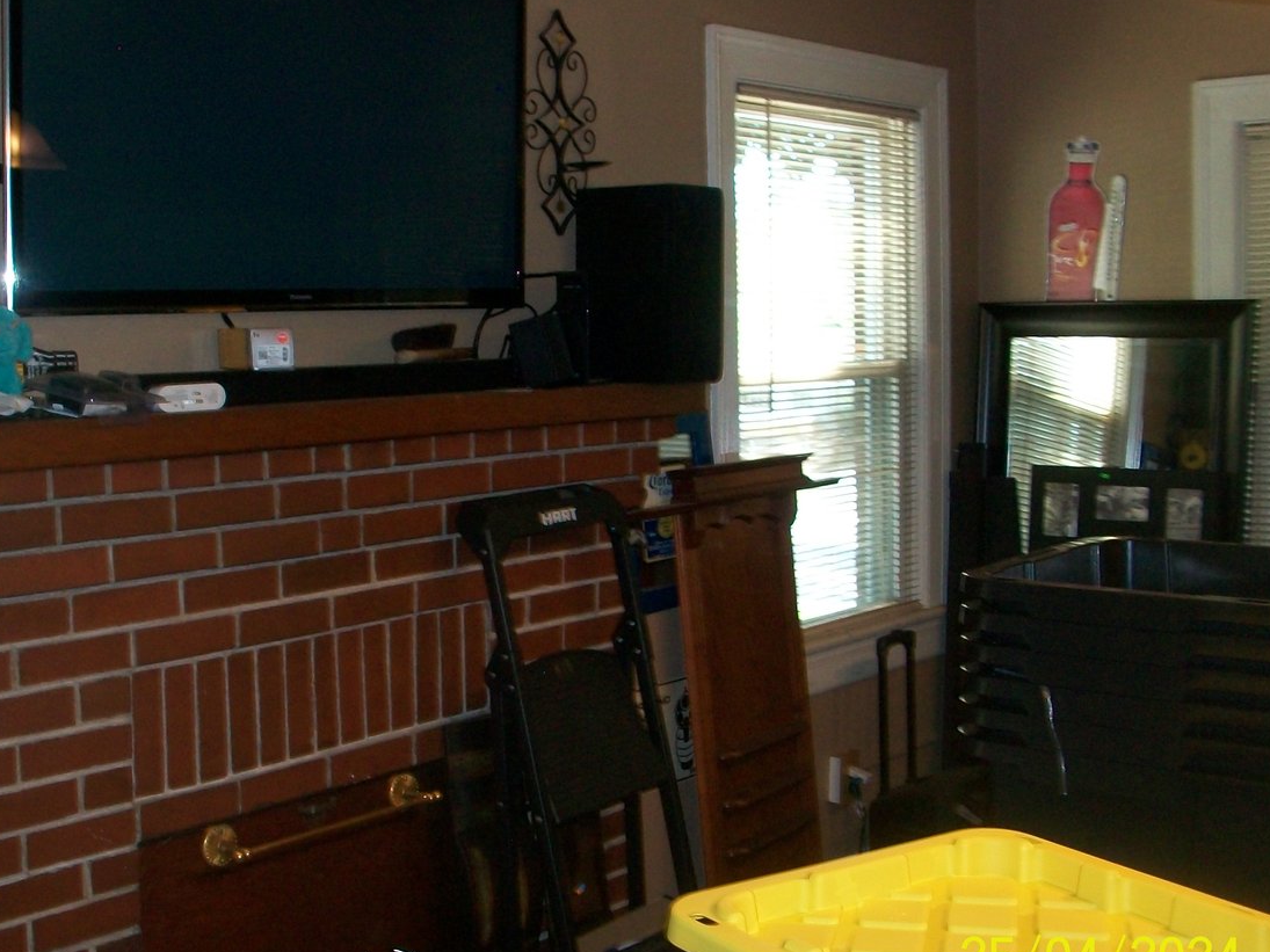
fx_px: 1724
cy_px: 448
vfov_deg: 30.9
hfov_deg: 40.1
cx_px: 453
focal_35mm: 47
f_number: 2.8
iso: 120
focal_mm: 5.7
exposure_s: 1/60
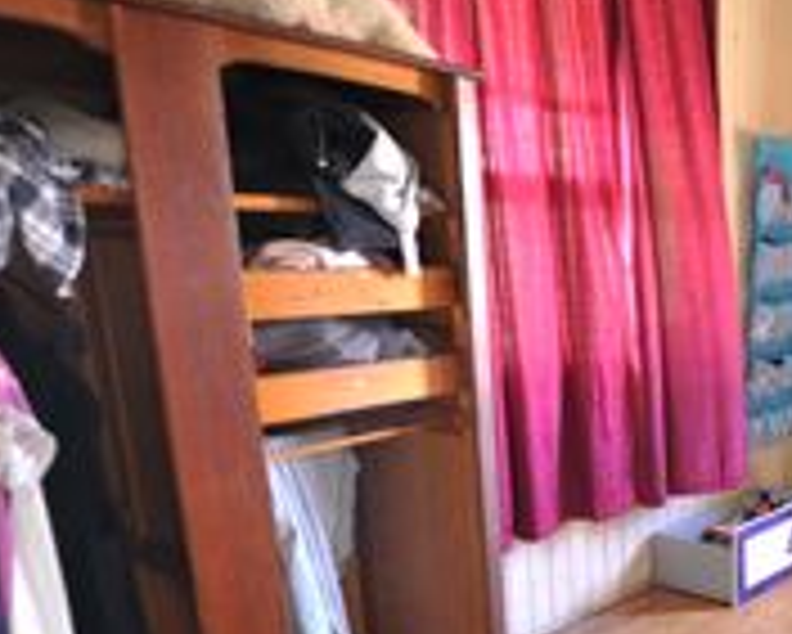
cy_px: 456
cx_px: 824
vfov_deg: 41.3
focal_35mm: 35
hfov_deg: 42.9
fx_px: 821
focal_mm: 14
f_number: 2.8
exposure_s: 1/3
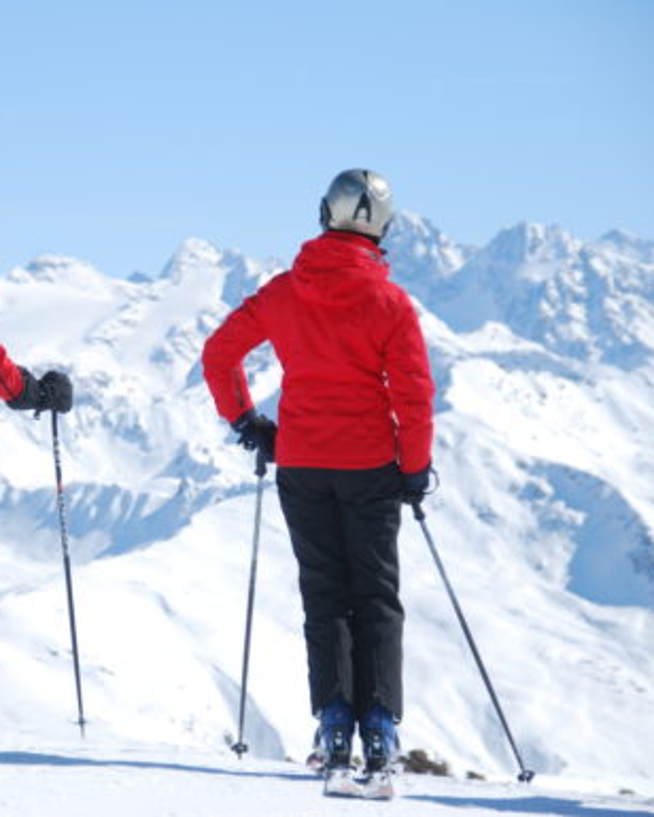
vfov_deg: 9.3
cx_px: 74
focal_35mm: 208
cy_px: 410
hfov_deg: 7.4
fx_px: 5033
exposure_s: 1/640
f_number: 6.3
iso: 100
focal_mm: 98
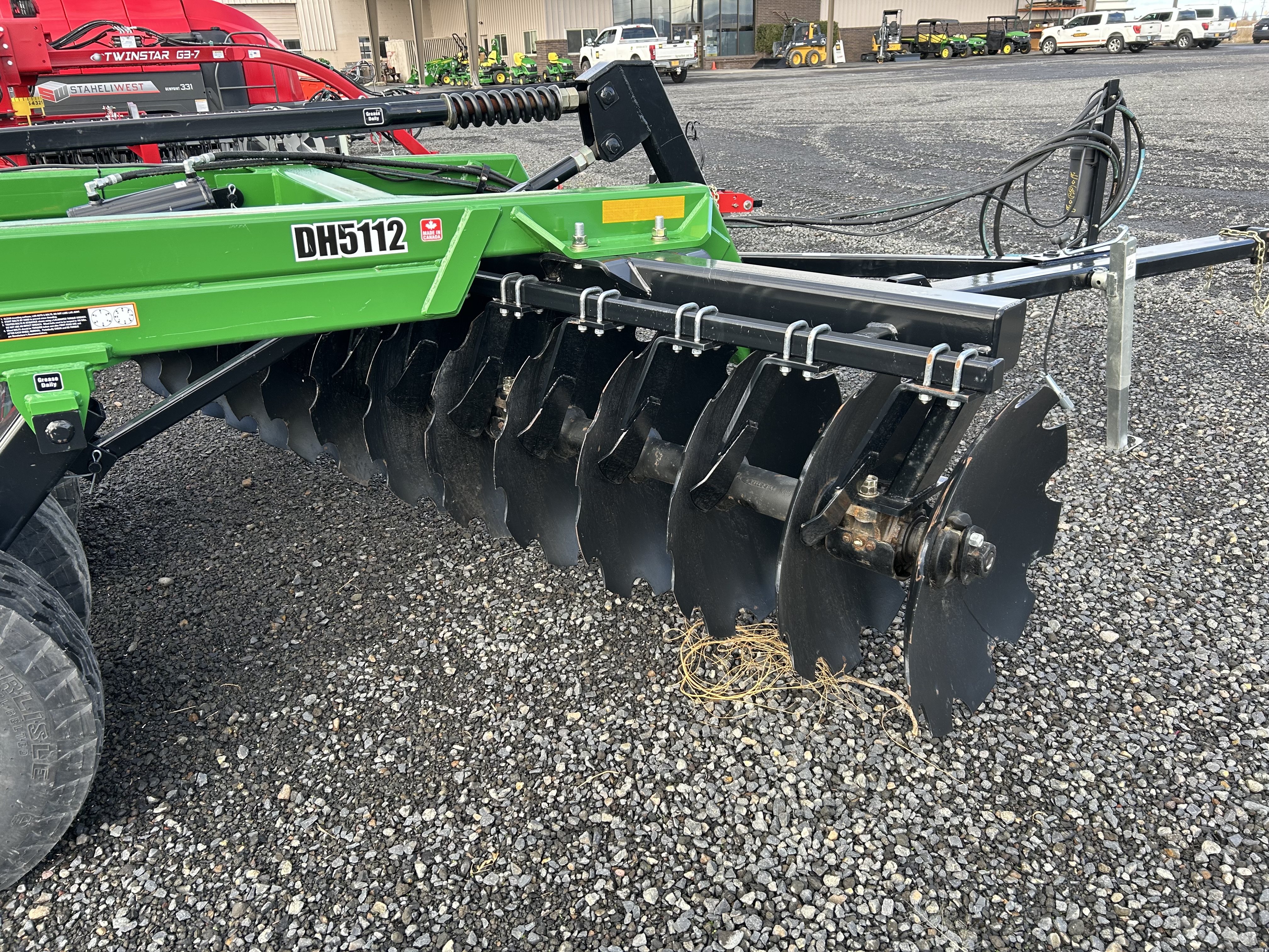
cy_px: 476
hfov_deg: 67.3
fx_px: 953
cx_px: 634
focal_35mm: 26
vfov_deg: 53.1
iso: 50
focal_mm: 5.7
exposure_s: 1/394
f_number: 1.5
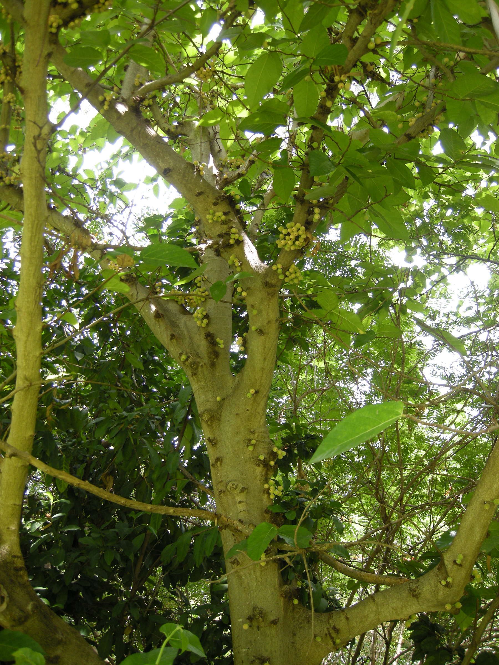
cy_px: 332
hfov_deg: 40.7
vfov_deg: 52.6
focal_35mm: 35
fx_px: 673
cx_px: 250
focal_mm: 7.5
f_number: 2.7
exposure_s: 1/60
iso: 85
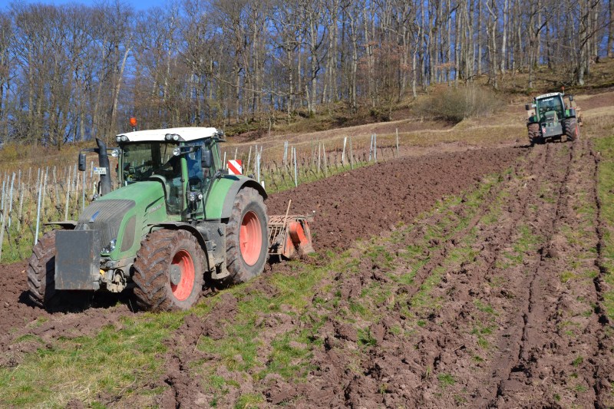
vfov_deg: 20.2
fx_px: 1151
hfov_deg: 29.9
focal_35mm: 68
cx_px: 307
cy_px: 204
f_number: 7.1
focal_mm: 45
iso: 100
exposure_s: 1/200
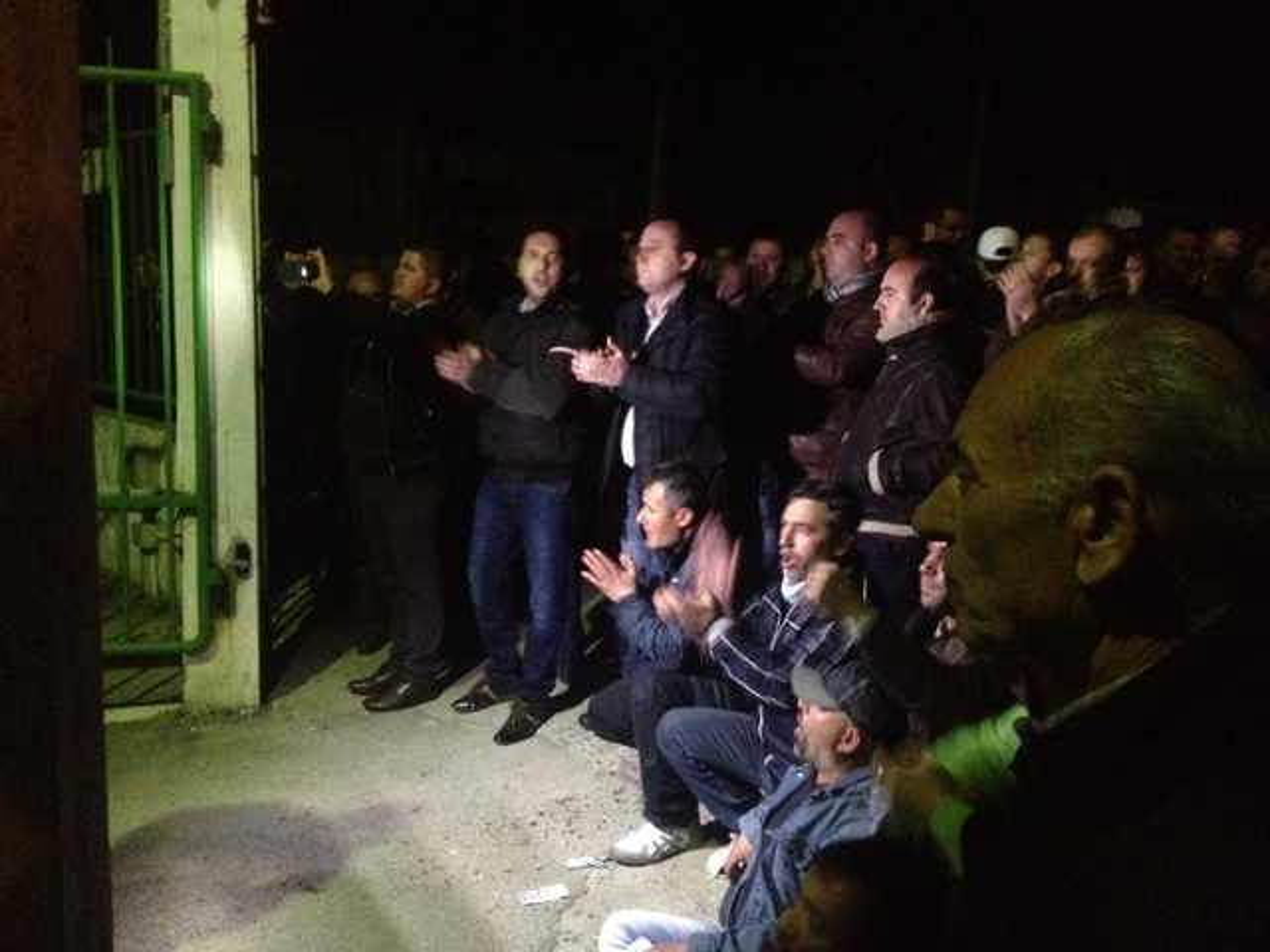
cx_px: 635
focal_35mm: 35
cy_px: 476
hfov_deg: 52.6
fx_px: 1284
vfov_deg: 40.7
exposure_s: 1/15
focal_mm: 4.28
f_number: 2.4
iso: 800
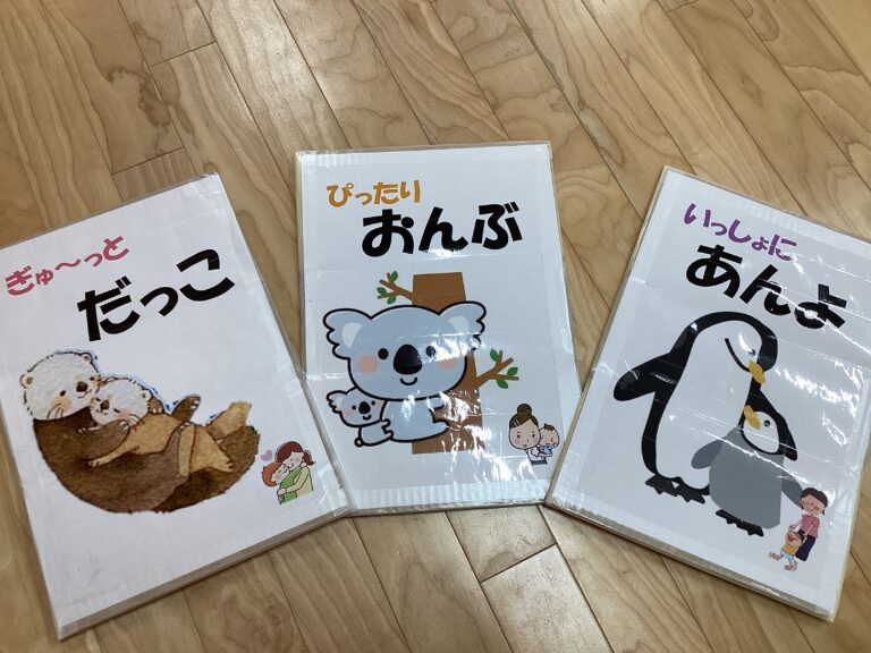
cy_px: 326
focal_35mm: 31
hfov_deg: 58.4
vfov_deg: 45.4
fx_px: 780
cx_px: 436
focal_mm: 3.3
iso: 50
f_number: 2.4
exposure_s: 1/50
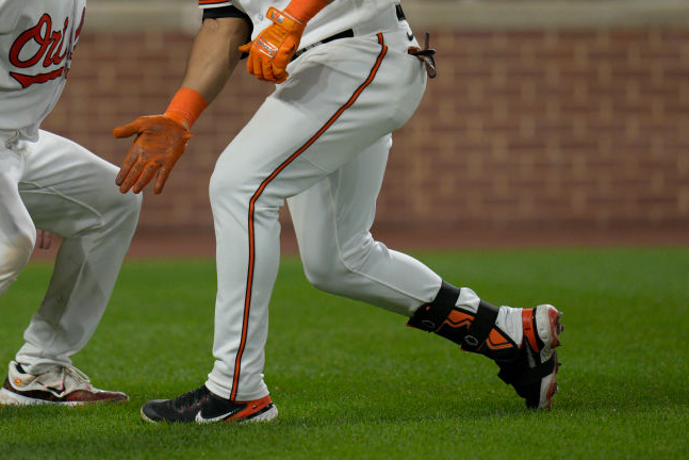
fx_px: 12120
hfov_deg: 3.3
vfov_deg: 2.2
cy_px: 100
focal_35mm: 633
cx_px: 157
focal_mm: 400
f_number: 3.2
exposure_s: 1/2000
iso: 1250
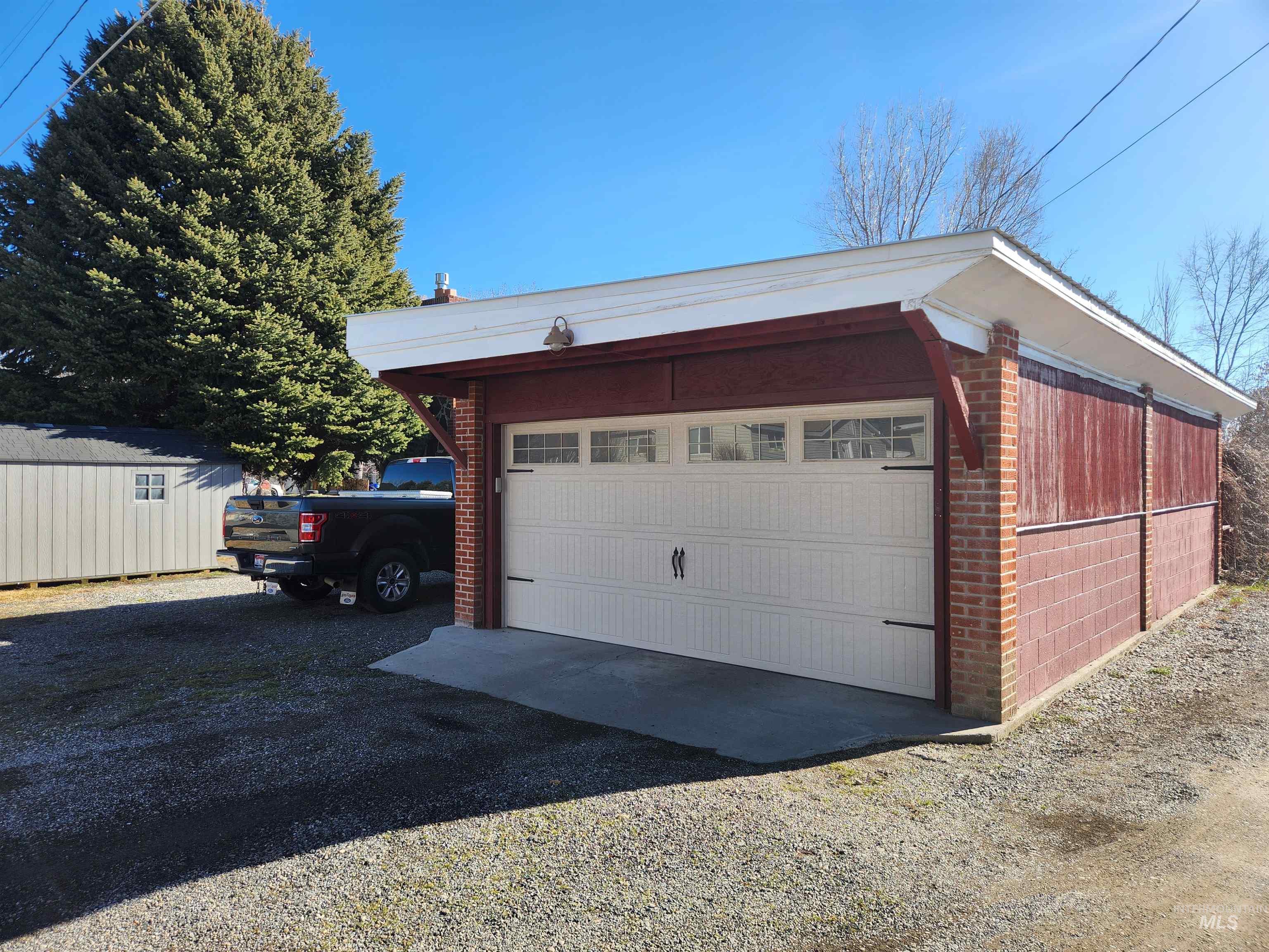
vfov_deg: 58.9
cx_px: 634
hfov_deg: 73.9
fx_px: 843
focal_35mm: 23
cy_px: 476
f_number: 1.8
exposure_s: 1/686
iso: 20
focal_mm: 5.4
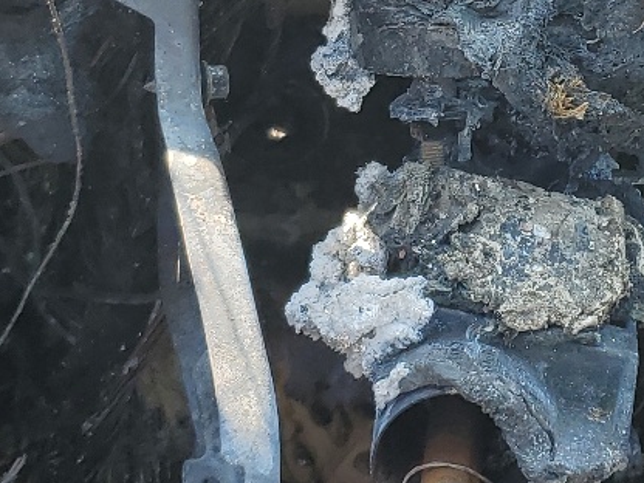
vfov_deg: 14.6
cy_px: 25
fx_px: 1860
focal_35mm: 100
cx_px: 443
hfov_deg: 19.6
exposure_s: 1/370
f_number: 1.5
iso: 50
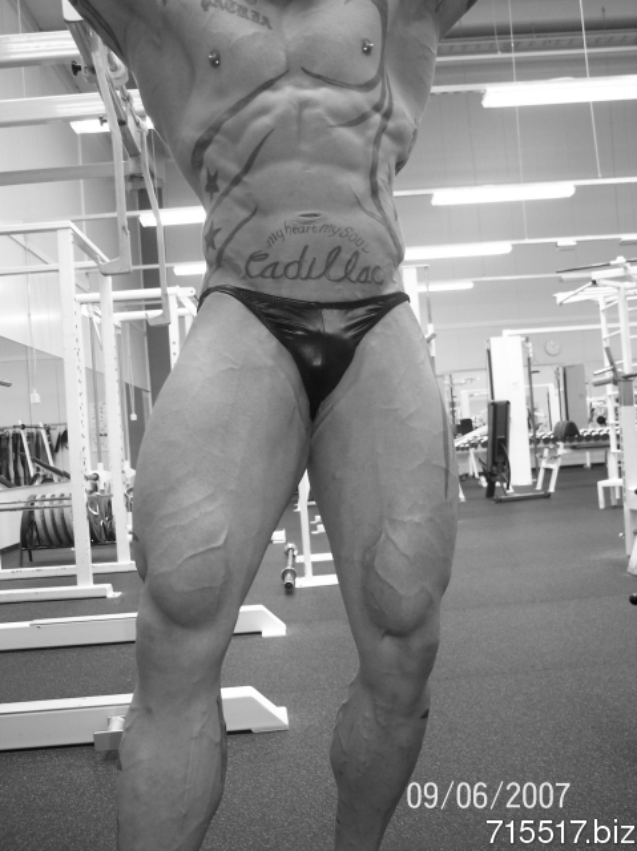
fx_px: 934
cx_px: 318
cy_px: 426
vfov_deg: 49.0
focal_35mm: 38
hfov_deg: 37.7
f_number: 2.8
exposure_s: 1/45
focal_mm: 8
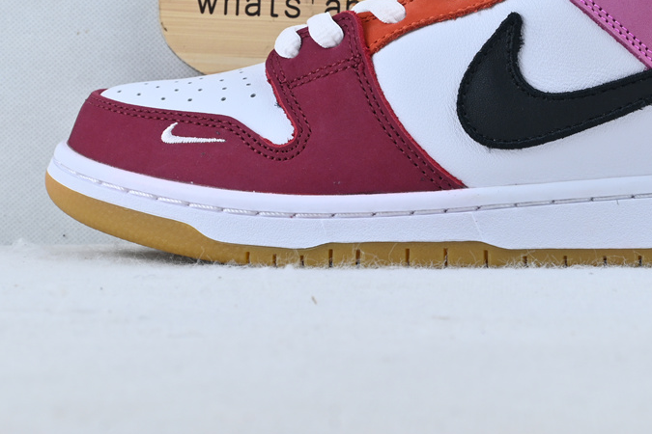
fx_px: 1473
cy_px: 90
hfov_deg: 24.6
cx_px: 510
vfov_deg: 16.7
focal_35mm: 81
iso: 100
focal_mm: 30.5
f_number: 10
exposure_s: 1/15
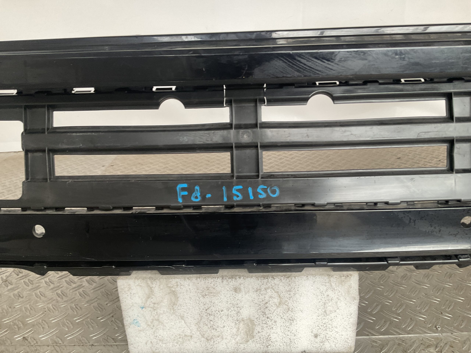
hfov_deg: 61.7
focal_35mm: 29
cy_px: 176
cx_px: 236
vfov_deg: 48.2
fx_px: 395
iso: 64
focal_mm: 3
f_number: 1.8
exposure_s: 1/120
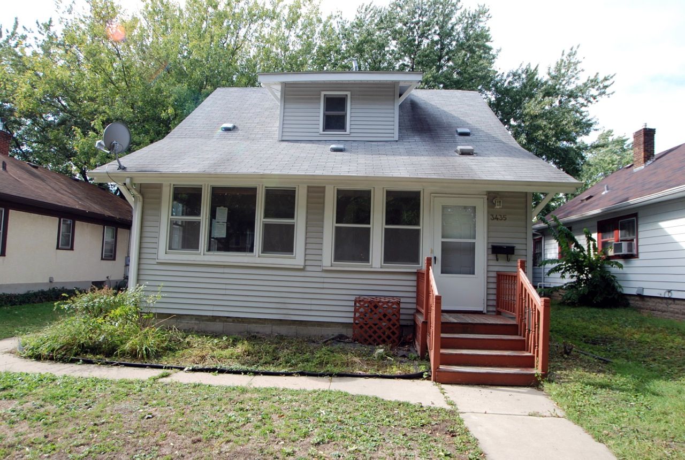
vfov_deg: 63.5
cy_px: 230
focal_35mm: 20
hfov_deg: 85.3
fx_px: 372
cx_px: 342
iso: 110
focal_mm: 13
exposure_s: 1/125
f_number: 5.6
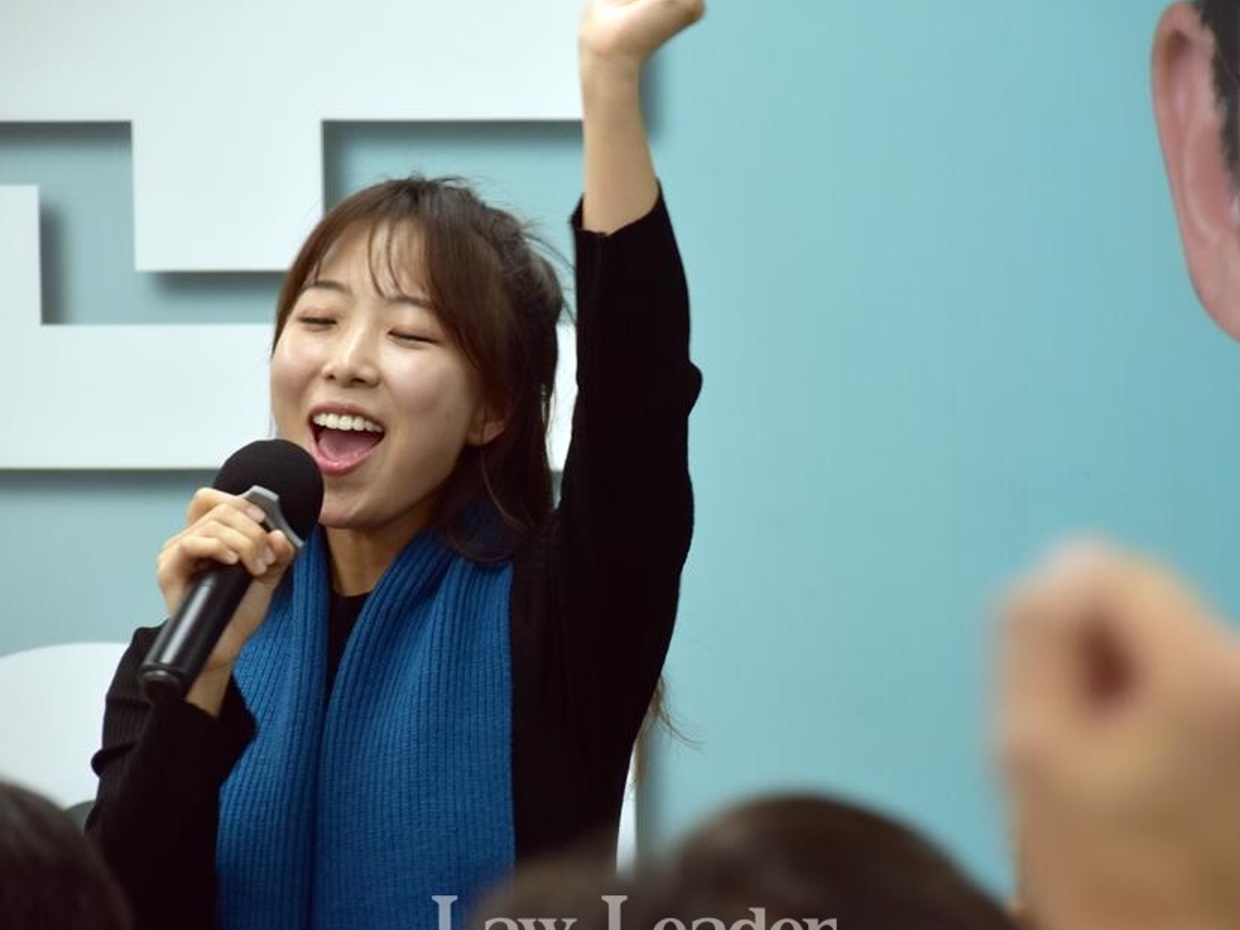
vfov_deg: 6.8
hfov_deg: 9.1
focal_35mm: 218
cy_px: 499
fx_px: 7808
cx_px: 612
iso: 400
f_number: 5.6
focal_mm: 122
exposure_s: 1/125
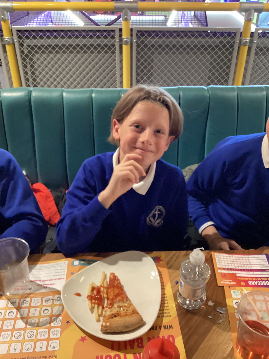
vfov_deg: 58.4
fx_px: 321
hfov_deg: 45.4
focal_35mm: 31
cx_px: 134
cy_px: 180
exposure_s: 1/30
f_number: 2.4
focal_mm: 3.3
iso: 640
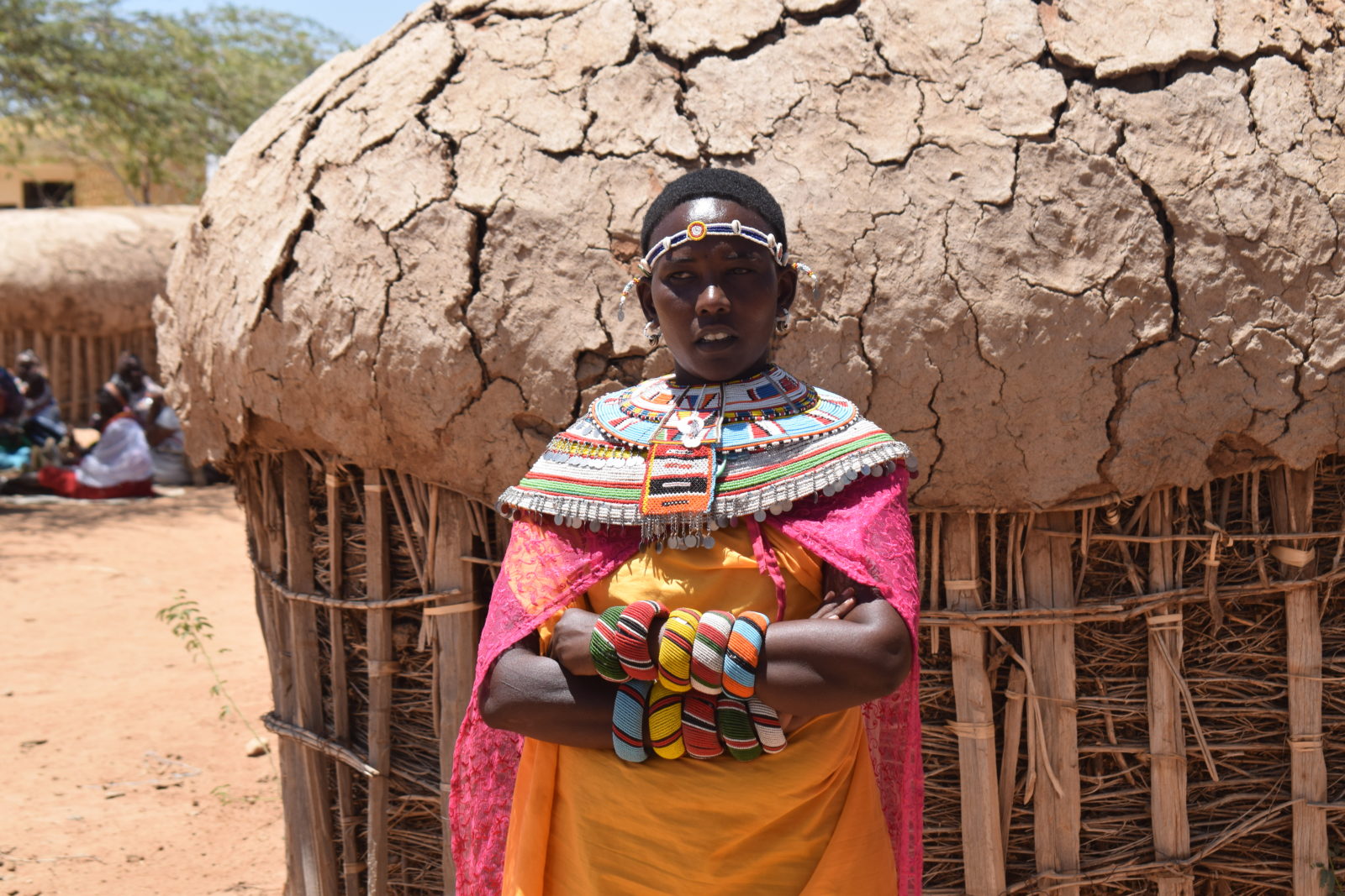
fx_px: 3082
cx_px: 672
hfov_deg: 24.6
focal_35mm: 82
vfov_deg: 16.6
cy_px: 448
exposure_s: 1/400
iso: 200
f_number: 9
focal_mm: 55
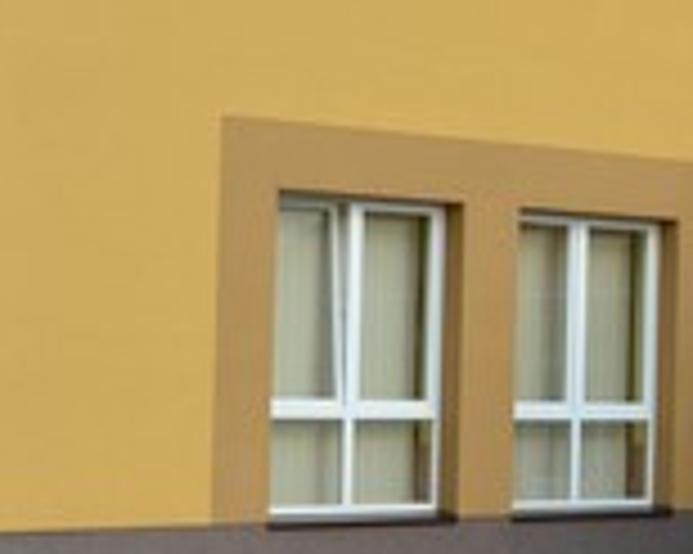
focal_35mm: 123
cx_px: 783
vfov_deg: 12.5
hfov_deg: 15.2
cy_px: 349
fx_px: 2520
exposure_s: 1/200
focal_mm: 21
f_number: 7.1
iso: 200
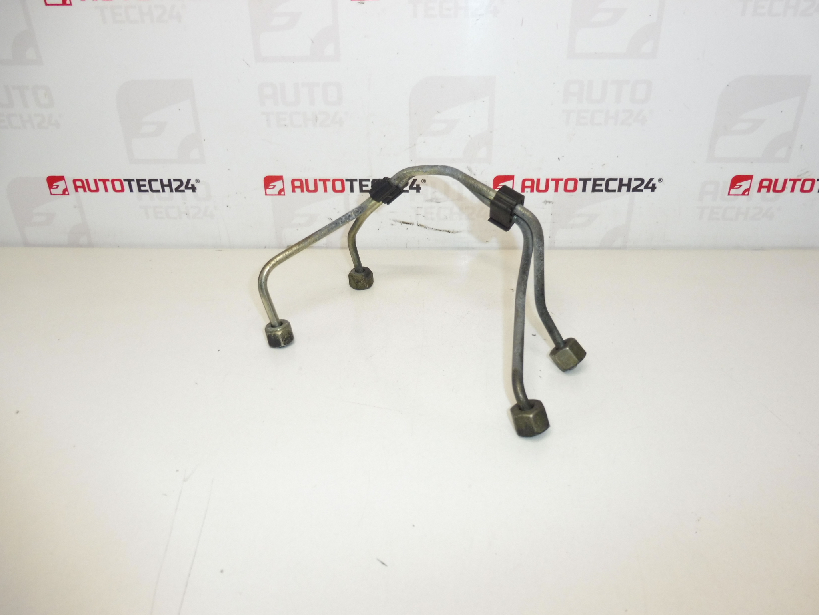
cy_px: 308
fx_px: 568
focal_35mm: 24
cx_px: 410
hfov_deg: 71.6
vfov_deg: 56.8
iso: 200
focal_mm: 4.3
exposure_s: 1/160
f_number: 3.5
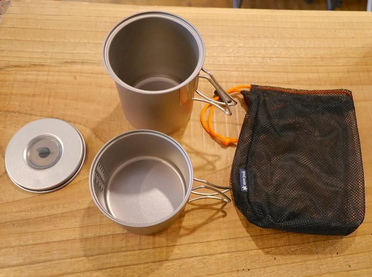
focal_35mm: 28
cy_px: 138
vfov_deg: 49.6
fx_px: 300
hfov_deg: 63.6
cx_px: 186
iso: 2000
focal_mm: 14
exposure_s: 1/60
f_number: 2.5
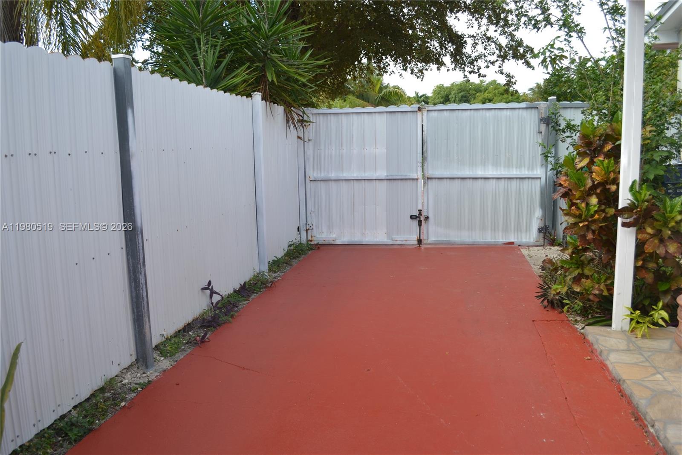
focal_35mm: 30
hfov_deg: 61.9
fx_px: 568
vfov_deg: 43.6
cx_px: 341
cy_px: 228
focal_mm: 20
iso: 100
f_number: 6.3
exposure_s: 1/160
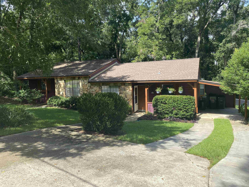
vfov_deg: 53.1
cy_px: 94
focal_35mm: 26
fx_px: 187
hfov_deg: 67.3
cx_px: 124
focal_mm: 4.25
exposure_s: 1/772
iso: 32
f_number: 1.8
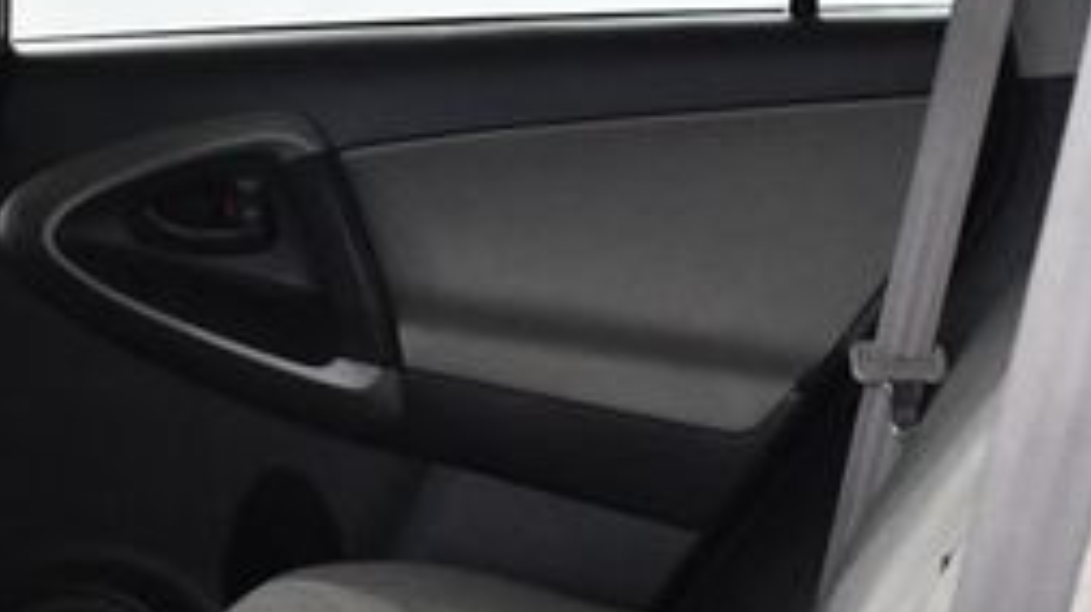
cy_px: 448
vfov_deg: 11.4
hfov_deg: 20.2
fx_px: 3065
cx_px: 444
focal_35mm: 106
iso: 3200
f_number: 3.5
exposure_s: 1/80
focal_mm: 20
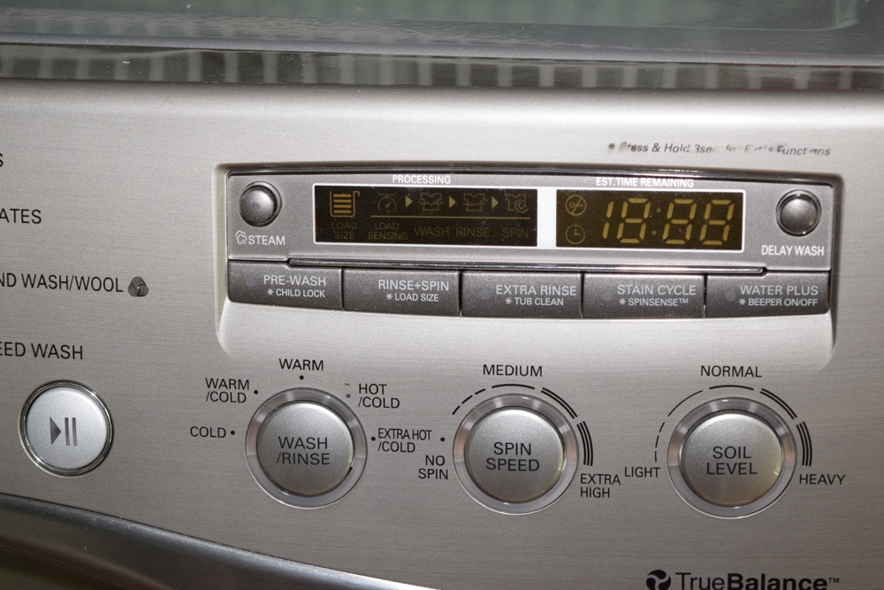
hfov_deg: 24.6
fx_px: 2026
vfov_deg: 16.6
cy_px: 295
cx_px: 442
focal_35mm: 82
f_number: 5.6
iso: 640
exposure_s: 1/60
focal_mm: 55
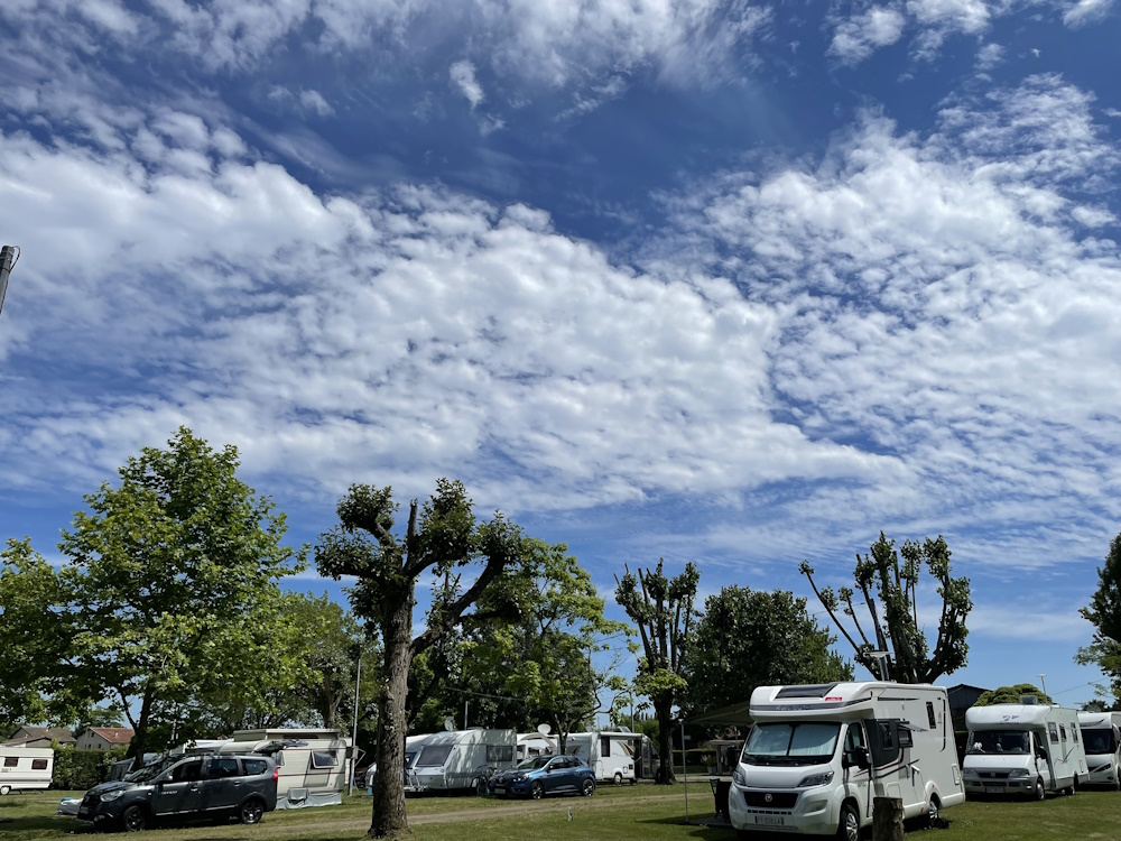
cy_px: 420
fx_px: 842
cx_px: 560
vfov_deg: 53.1
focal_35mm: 26
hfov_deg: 67.3
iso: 32
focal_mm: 4.2
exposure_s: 1/7813
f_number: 1.6
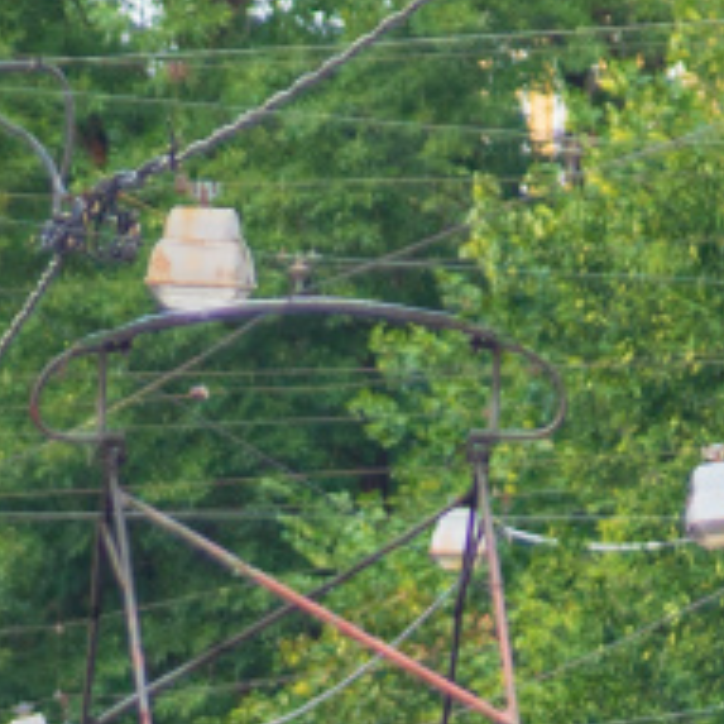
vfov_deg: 1.6
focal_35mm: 1069
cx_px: 205
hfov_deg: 1.6
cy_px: 1186
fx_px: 25296
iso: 500
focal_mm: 200
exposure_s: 1/1600
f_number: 5
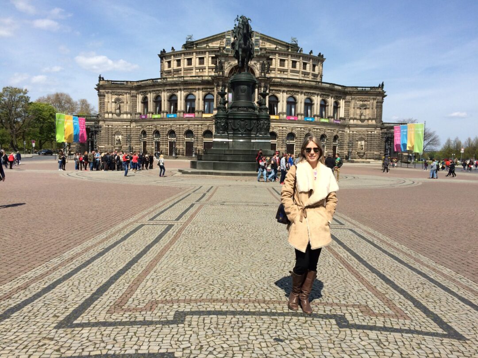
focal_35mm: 29
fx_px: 400
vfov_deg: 48.2
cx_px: 239
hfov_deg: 61.7
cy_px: 179
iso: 32
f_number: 2.2
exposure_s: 1/2564
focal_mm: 4.15
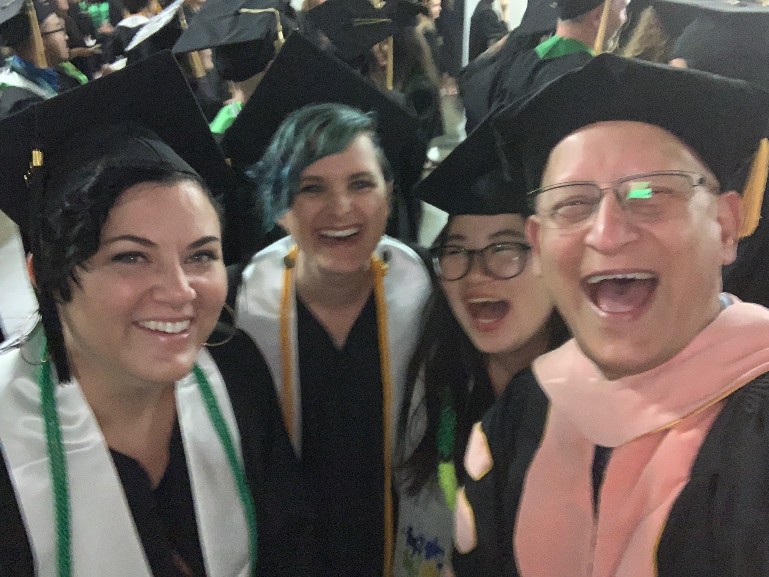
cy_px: 288
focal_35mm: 32
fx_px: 711
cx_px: 384
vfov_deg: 44.2
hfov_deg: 56.8
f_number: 2.2
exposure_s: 1/16
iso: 640
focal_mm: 2.87
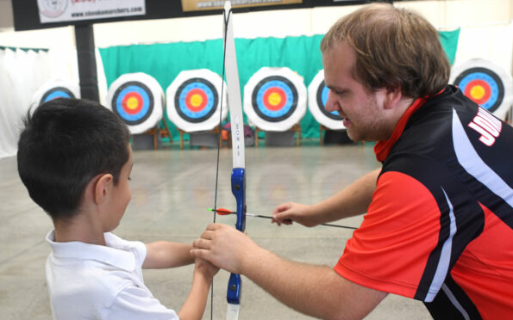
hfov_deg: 52.7
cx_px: 258
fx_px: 517
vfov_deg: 34.4
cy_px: 169
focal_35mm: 37
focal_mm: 24
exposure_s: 1/100
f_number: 4
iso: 1600
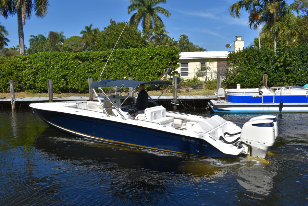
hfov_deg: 61.9
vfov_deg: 43.6
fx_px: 257
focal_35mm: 30
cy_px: 103
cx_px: 154
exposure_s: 1/400
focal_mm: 20
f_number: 10
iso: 100
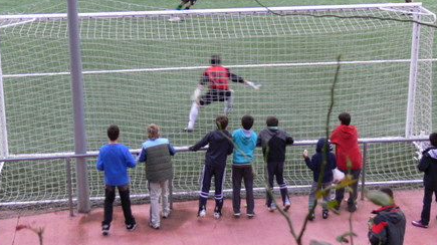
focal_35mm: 71
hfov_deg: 29.8
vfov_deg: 16.9
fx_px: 822
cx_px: 212
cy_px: 79
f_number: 3.2
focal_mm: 12.4
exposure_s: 1/25
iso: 200
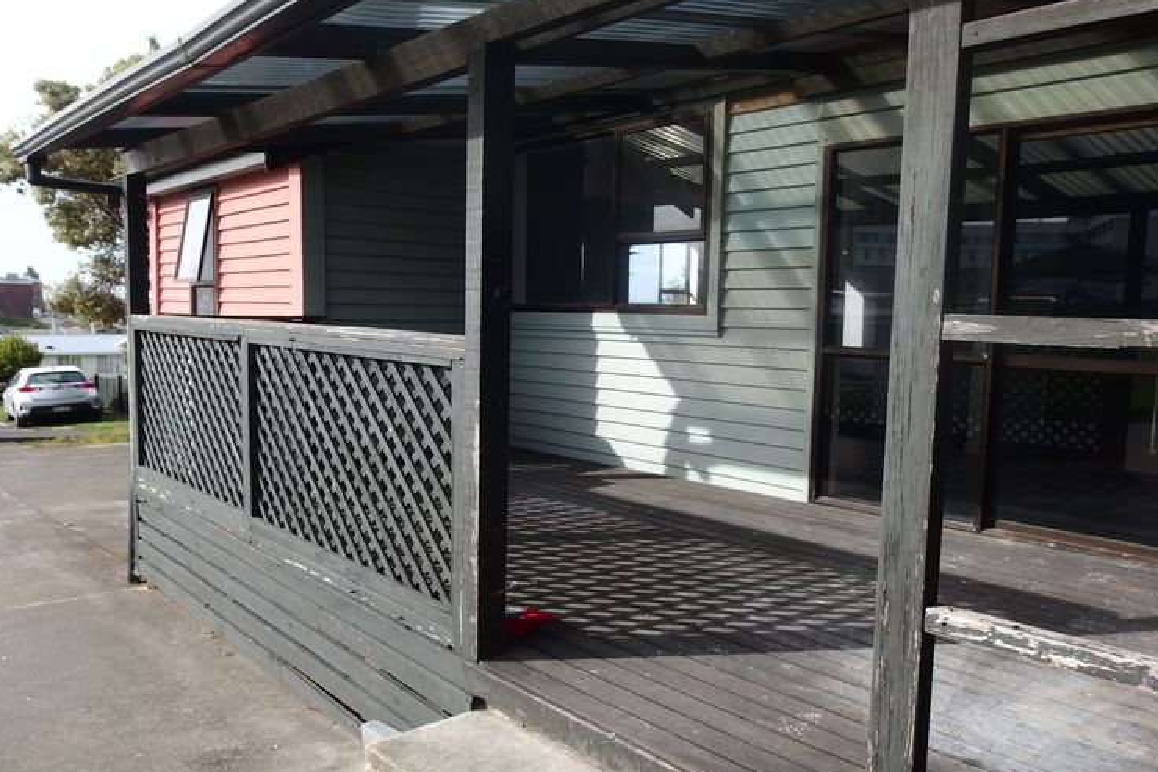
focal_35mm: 27
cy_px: 393
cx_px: 590
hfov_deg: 67.4
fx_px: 868
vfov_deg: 47.9
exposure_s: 1/800
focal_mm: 4.7
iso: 100
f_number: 3.2
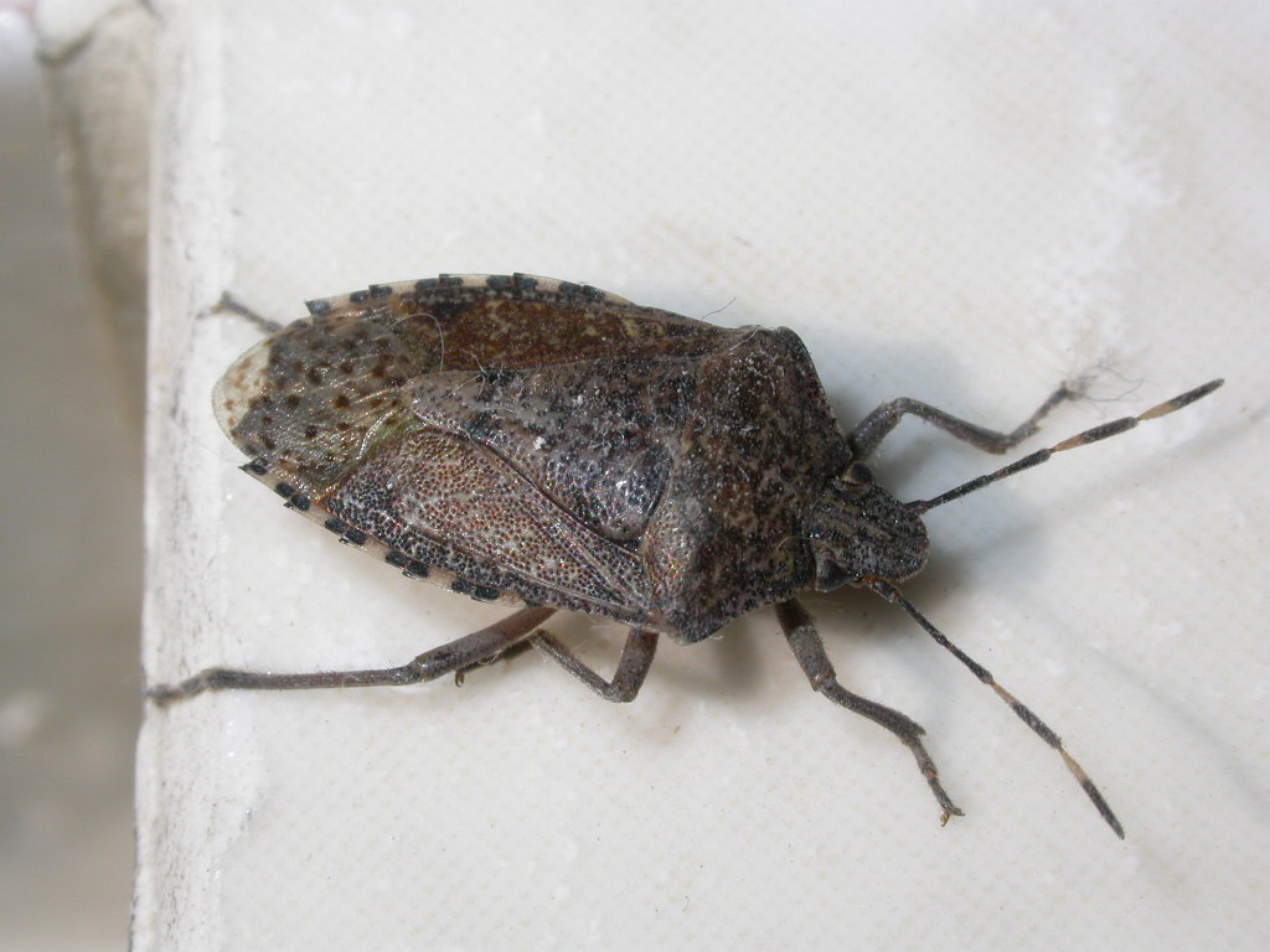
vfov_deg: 11.8
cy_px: 476
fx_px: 4623
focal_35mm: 126
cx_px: 635
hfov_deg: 15.6
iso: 100
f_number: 10.2
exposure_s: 1/498
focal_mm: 26.2
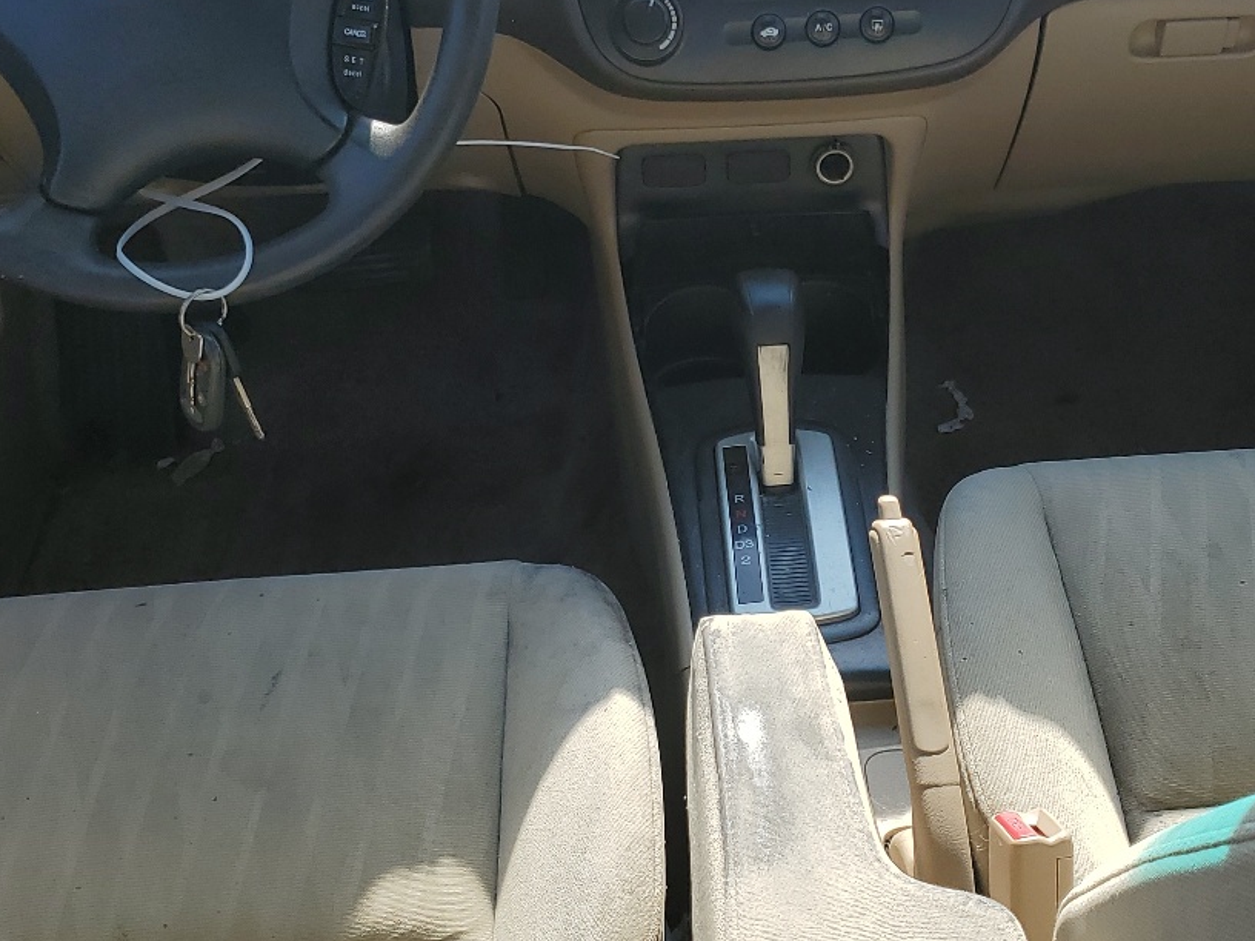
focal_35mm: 51
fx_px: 1849
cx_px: 787
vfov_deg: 28.6
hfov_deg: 37.3
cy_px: 487
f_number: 1.5
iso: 50
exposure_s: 1/1111
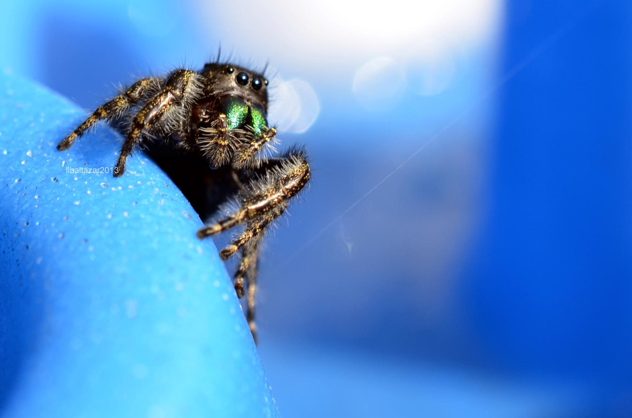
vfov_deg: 19.9
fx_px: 1191
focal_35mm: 68
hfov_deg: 29.7
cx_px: 318
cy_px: 222
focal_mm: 40
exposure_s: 1/200
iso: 100
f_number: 7.1
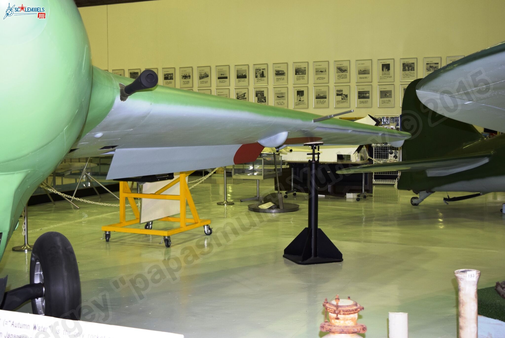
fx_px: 632
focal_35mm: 45
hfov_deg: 43.6
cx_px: 252
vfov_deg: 29.9
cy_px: 169
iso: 800
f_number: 5
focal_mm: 30
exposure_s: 1/100
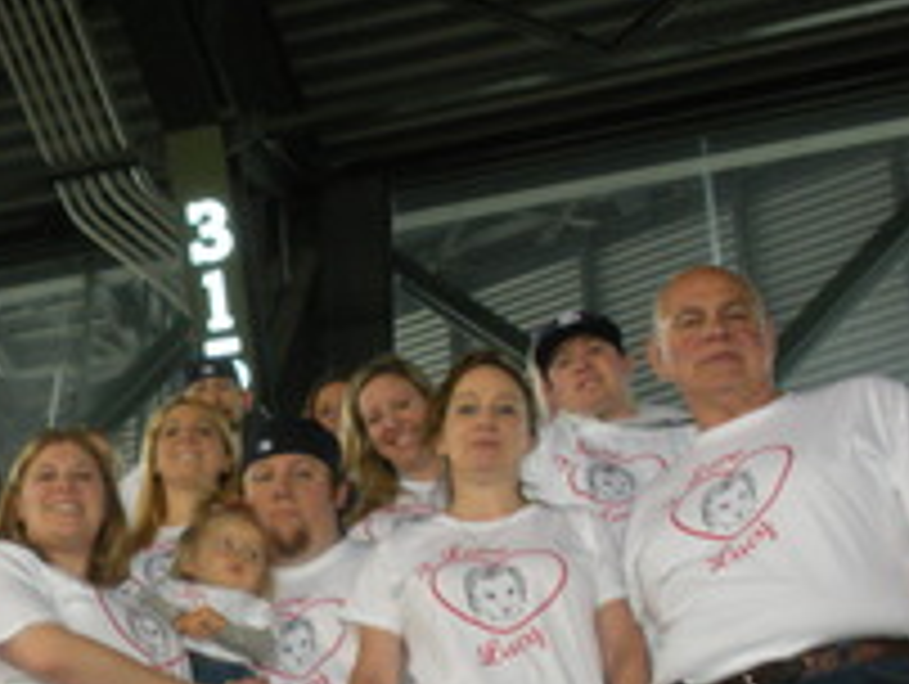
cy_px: 502
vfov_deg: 17.3
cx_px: 97
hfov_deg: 22.5
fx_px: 2235
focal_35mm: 85
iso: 249
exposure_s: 1/30
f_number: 4
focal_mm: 7.7
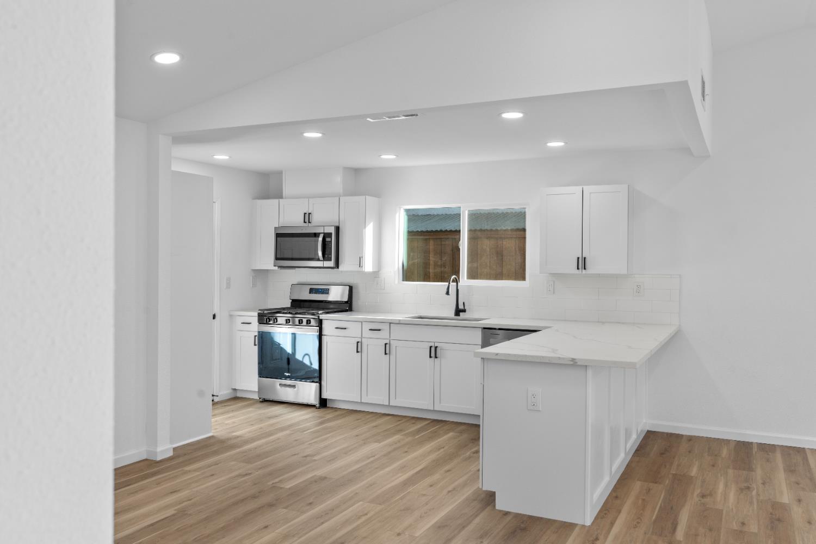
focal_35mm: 30
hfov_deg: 61.9
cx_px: 408
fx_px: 680
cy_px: 272
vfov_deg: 43.6
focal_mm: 30
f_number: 8
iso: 200
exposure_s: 1/15
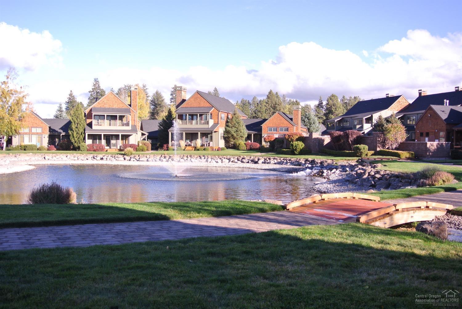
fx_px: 462
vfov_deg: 36.9
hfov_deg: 53.1
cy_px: 154
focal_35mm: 36
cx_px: 231
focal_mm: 13.6
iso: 100
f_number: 4
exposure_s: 1/320
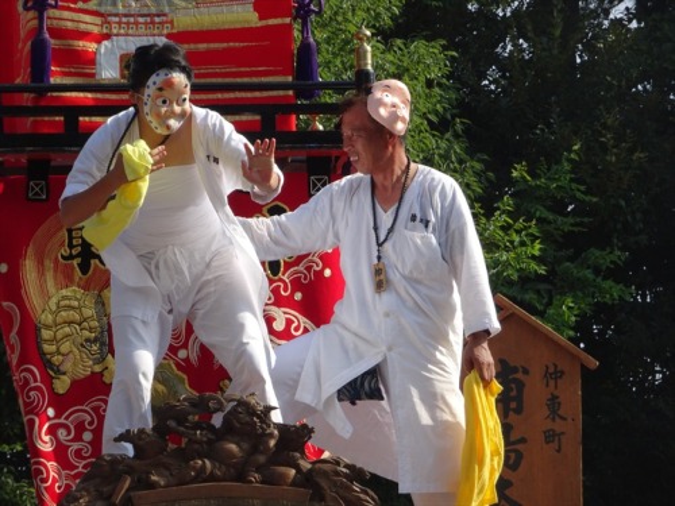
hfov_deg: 9.0
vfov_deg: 6.8
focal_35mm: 219
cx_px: 338
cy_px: 253
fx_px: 4270
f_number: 6.3
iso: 80
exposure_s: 1/320
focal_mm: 37.35
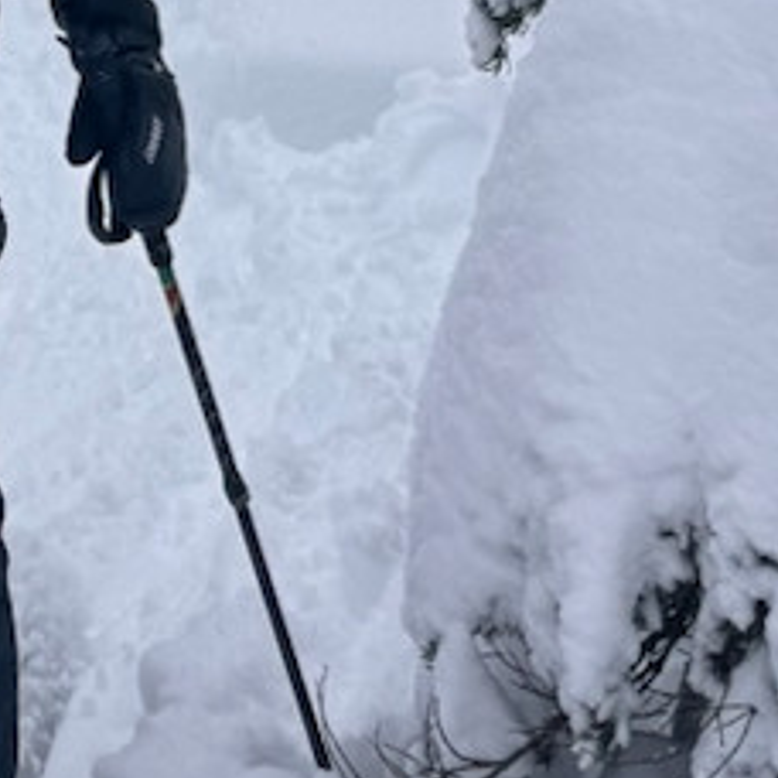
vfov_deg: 11.7
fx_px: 3026
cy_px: -1140
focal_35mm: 119
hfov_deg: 14.3
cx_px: -65
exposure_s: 1/2415
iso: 80
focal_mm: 6.86
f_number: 1.78
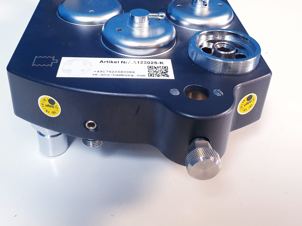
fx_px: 349
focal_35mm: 40
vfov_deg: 35.2
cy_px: 59
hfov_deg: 46.7
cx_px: 133
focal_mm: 4.3
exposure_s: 1/50
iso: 200
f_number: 2.4
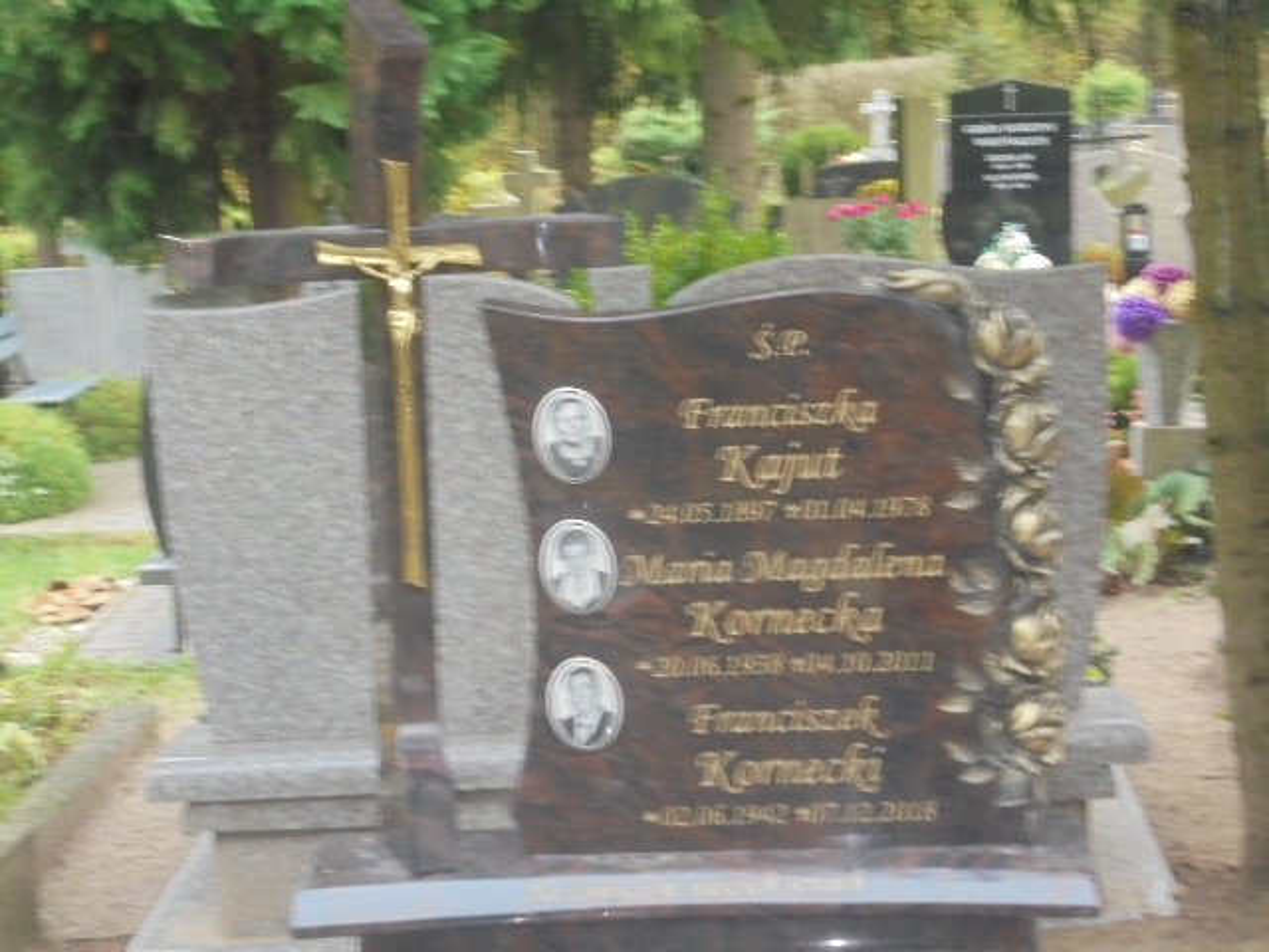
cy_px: 476
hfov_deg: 23.6
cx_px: 634
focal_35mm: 83
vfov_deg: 17.8
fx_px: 3043
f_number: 6.7
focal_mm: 14.9
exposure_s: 1/15
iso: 400
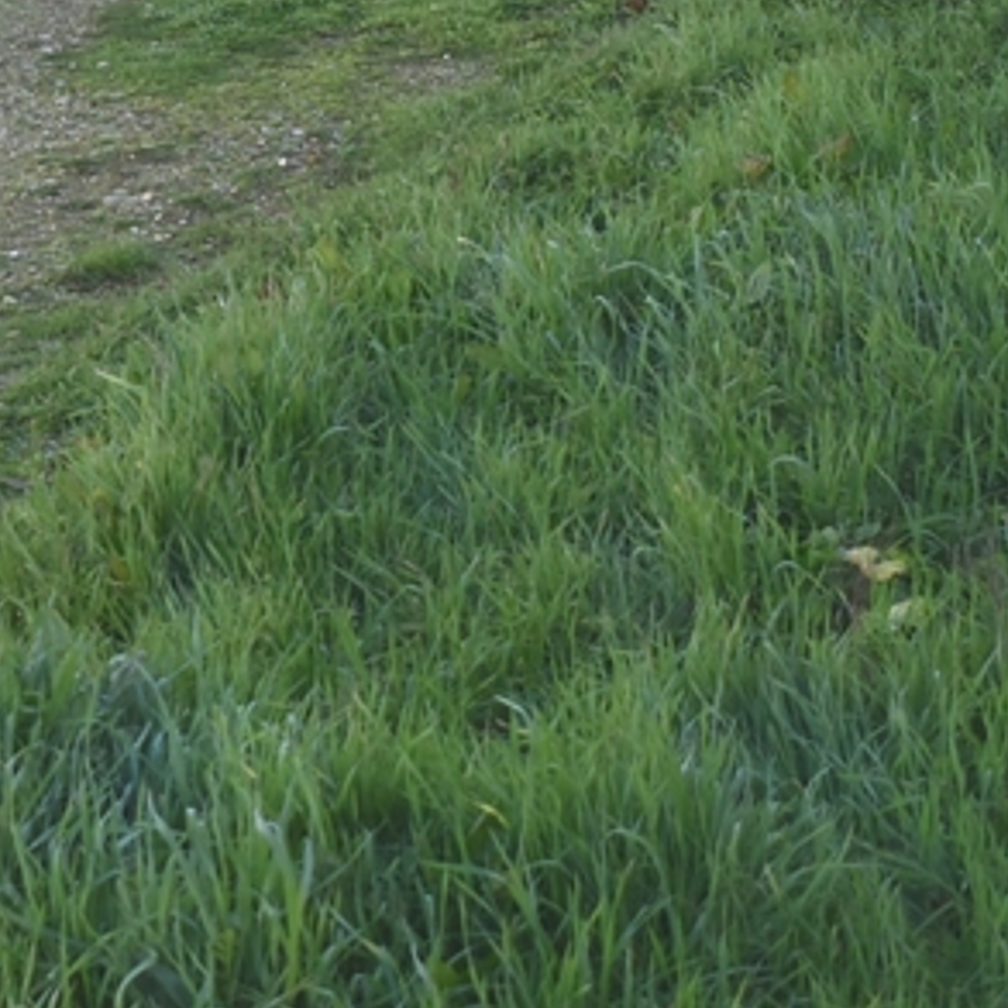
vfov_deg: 17.9
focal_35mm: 94
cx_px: -138
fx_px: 3097
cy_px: -69
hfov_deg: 17.8
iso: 100
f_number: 3.5
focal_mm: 18
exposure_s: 1/400
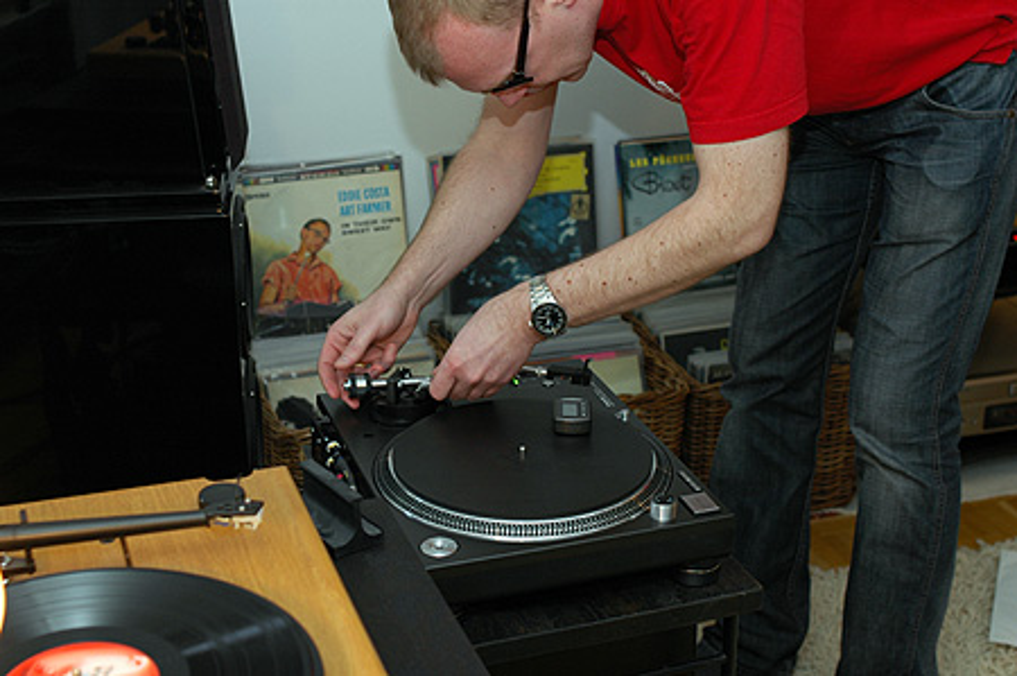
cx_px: 508
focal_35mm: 52
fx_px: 1481
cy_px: 338
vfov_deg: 25.7
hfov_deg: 37.9
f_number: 4
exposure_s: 1/30
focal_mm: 35
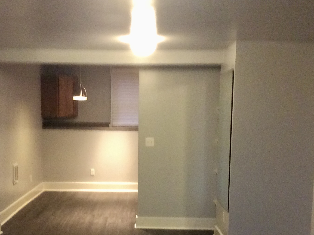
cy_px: 181
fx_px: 571
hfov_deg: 30.7
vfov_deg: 23.0
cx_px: 138
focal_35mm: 63
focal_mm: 3.3
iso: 250
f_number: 2.4
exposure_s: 1/24
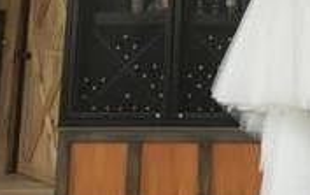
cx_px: 290
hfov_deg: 24.1
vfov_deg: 13.7
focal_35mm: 83
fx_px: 702
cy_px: -183
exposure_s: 1/200
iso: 1600
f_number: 6.3
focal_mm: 24
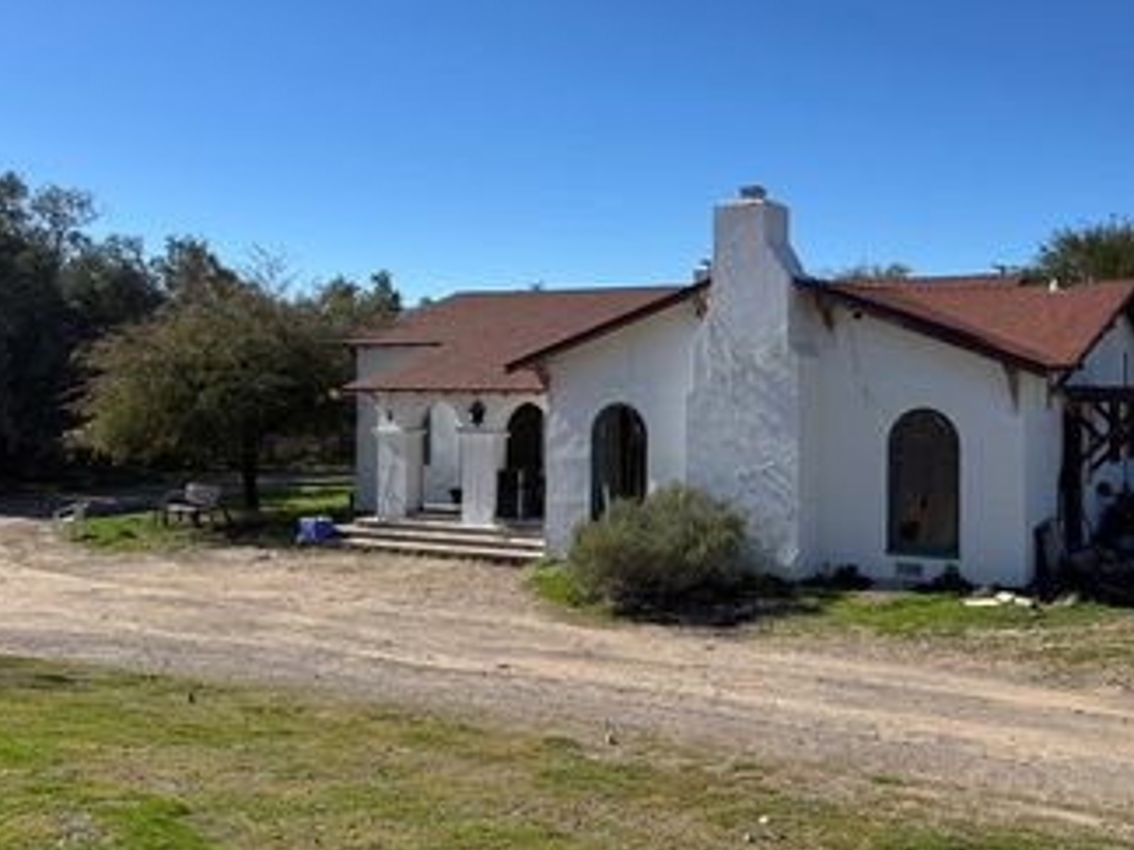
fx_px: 1212
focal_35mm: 37
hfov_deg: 48.9
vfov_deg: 38.6
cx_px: 798
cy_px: 366
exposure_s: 1/5348
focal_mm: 6.76
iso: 80
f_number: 1.78
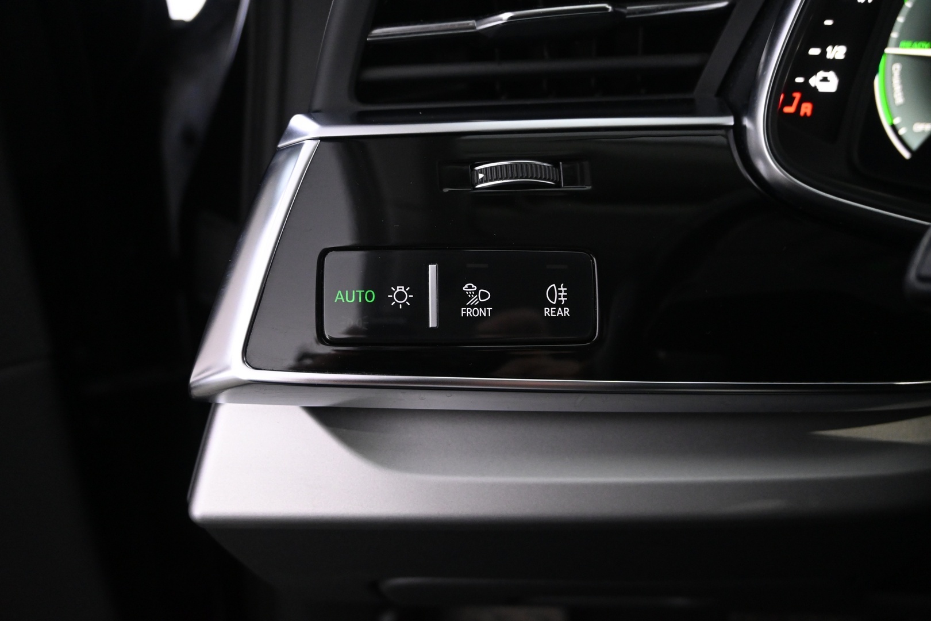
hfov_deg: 63.2
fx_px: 756
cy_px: 310
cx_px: 466
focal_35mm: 29
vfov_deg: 44.6
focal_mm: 19.5
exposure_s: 1/40
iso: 2500
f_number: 3.8
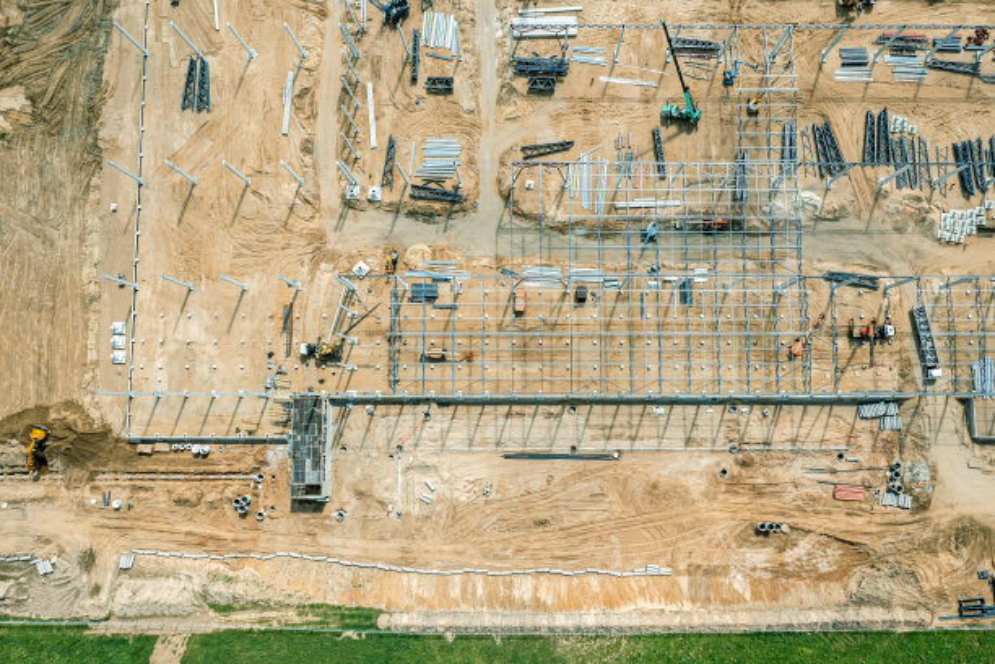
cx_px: 498
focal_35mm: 28
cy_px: 332
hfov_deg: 65.5
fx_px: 774
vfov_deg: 46.4
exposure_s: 1/320
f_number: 7.1
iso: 100
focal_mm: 10.26
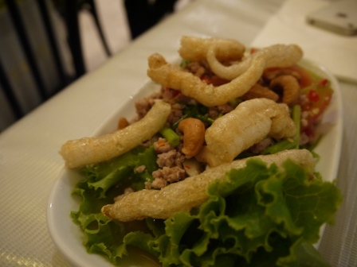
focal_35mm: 28
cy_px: 134
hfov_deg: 63.4
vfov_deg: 49.7
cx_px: 178
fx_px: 289
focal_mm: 14
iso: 800
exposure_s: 1/60
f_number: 3.5
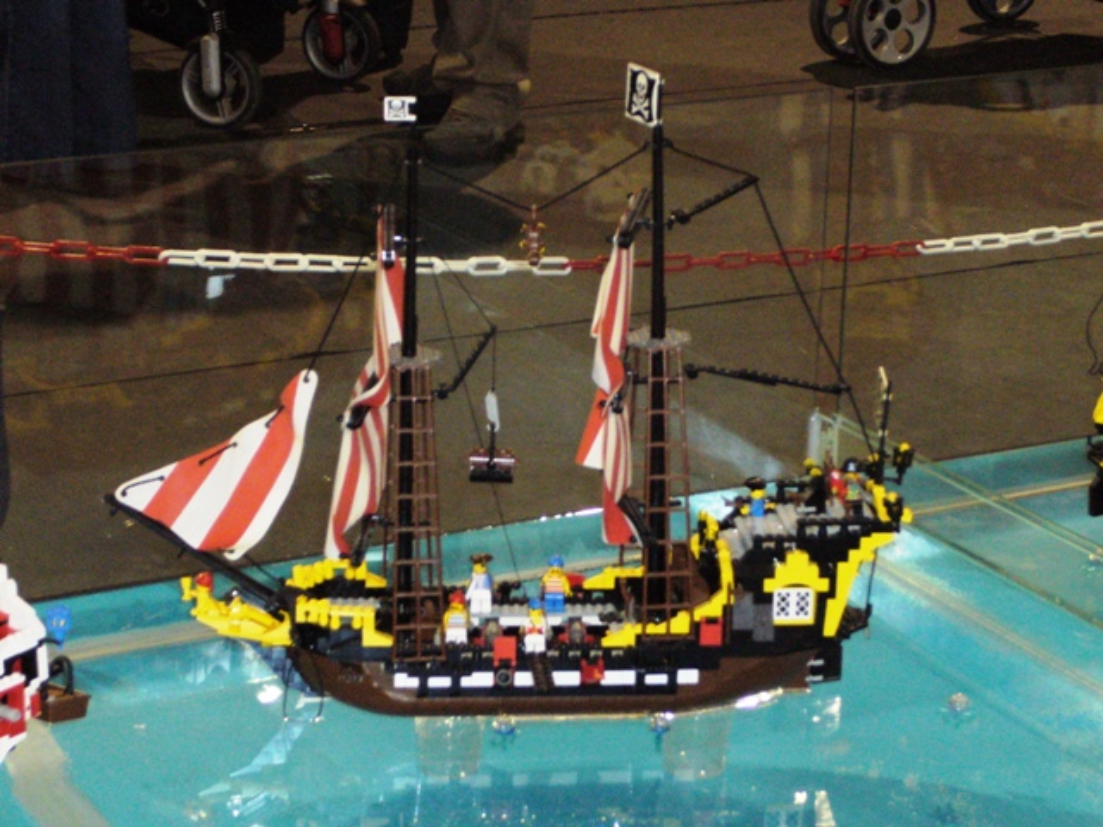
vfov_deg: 14.1
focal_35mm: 105
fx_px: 3346
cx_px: 552
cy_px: 414
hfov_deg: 18.7
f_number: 5
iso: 400
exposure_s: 1/30
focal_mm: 17.4
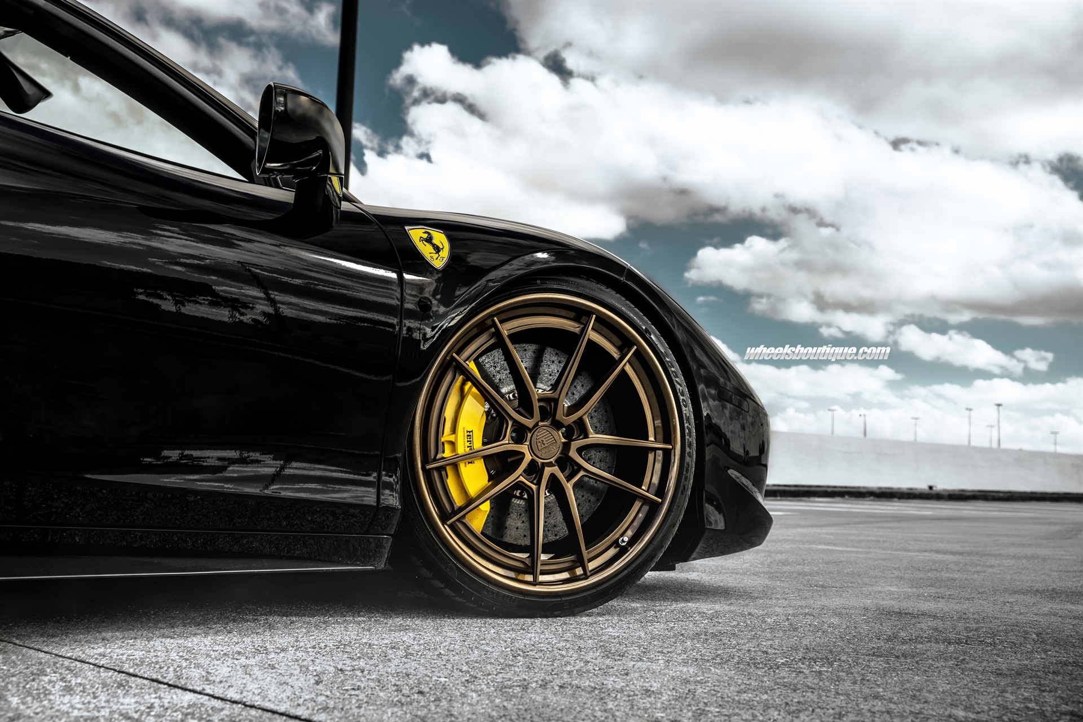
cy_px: 361
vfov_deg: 33.4
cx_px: 542
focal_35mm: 40
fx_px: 1204
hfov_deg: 48.4
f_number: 6.3
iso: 250
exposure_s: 1/125
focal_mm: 40
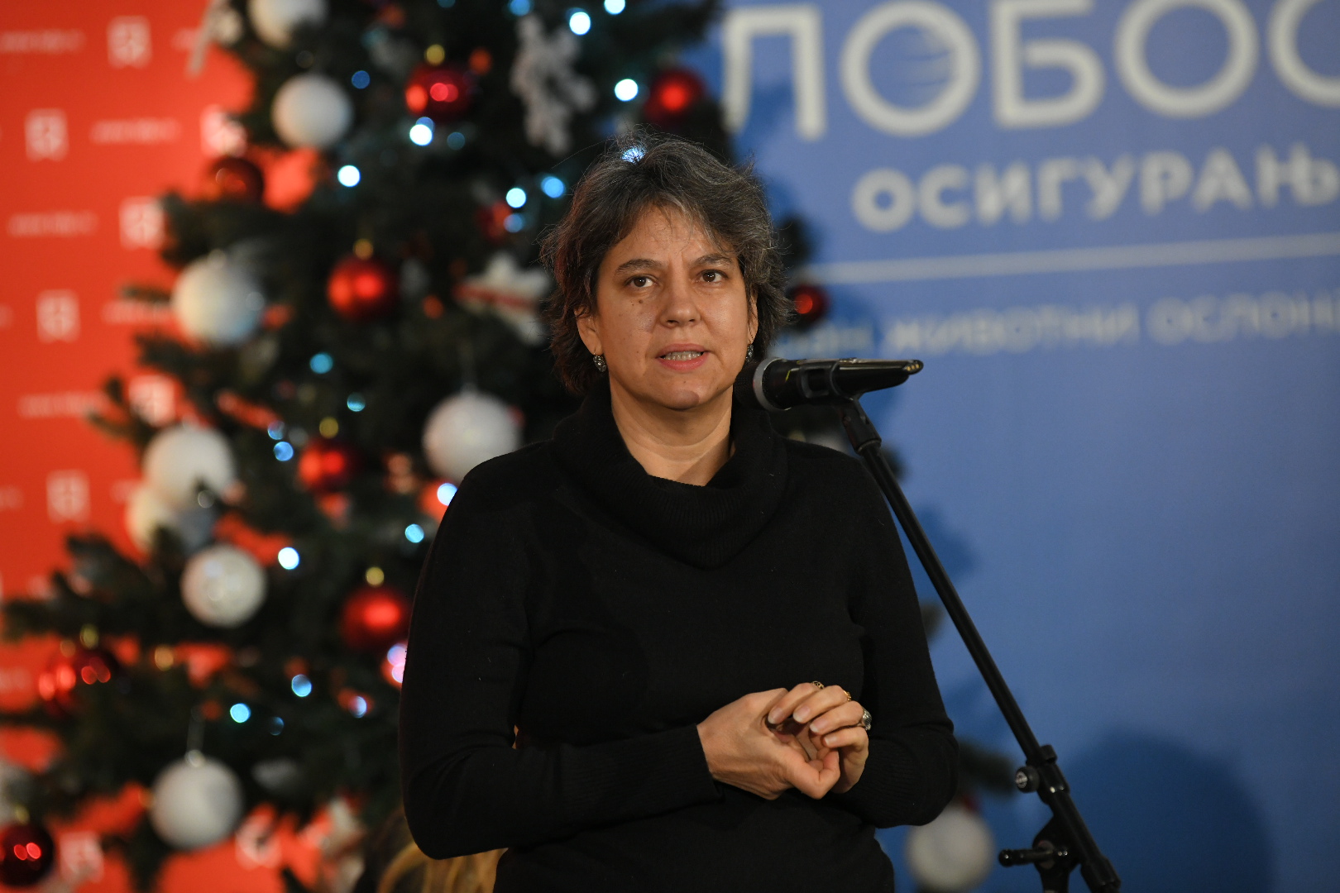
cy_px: 446
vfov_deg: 6.9
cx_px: 670
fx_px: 7444
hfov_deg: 10.3
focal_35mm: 200
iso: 3200
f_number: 4
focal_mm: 200
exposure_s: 1/400
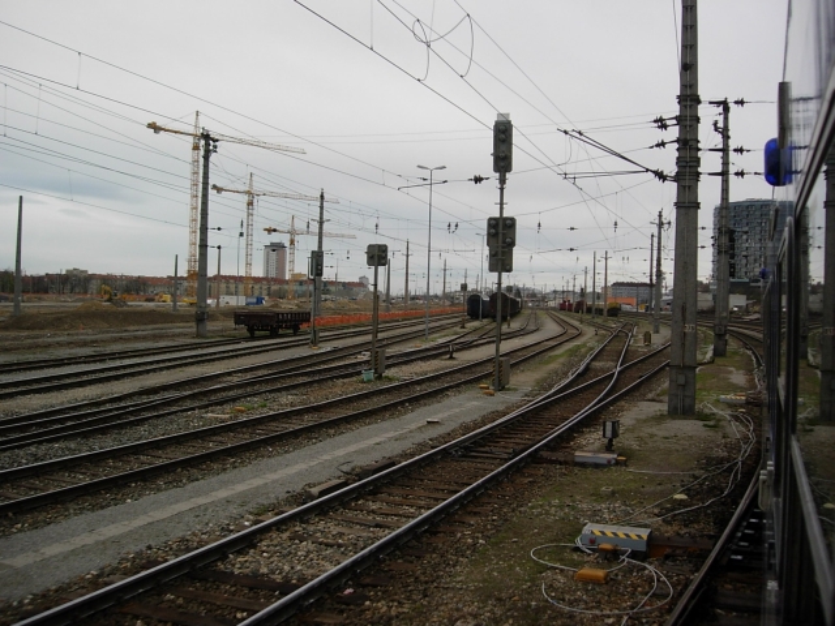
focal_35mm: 38
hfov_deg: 49.0
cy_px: 313
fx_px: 917
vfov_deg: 37.7
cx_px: 418
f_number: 2.8
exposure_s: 1/215
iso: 79
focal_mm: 7.8
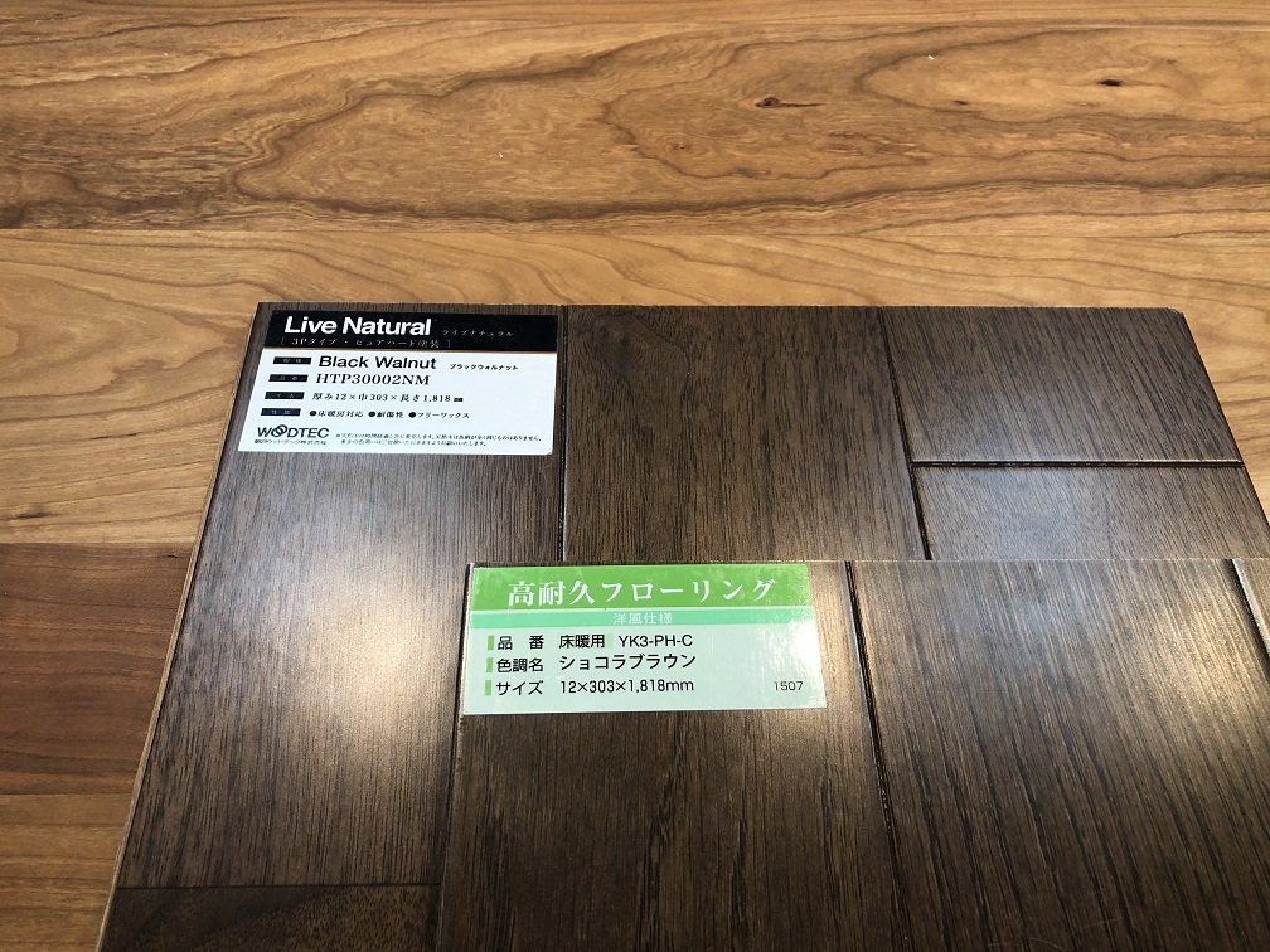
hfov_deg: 63.4
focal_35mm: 28
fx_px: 1027
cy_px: 476
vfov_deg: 49.7
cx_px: 635
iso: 25
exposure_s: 1/50
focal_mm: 3.99
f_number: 1.8
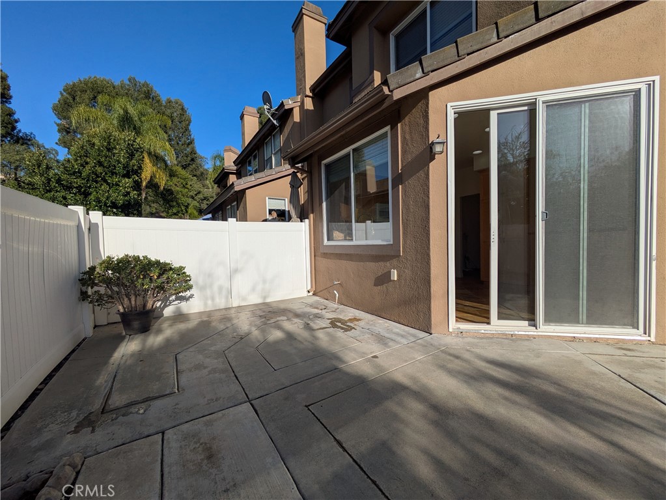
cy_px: 250
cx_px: 333
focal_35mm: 14
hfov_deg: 102.0
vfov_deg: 85.7
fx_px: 269
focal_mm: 1.83
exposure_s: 1/3106
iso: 50
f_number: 2.2
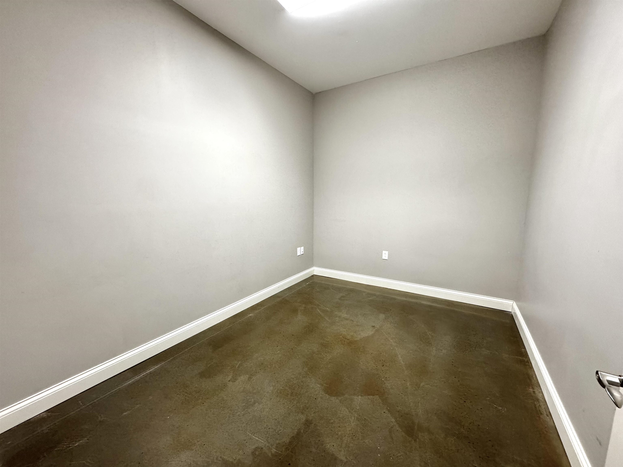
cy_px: 234
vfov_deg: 85.7
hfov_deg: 102.1
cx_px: 312
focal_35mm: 14
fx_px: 252
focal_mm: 2.22
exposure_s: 1/120
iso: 250
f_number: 2.2
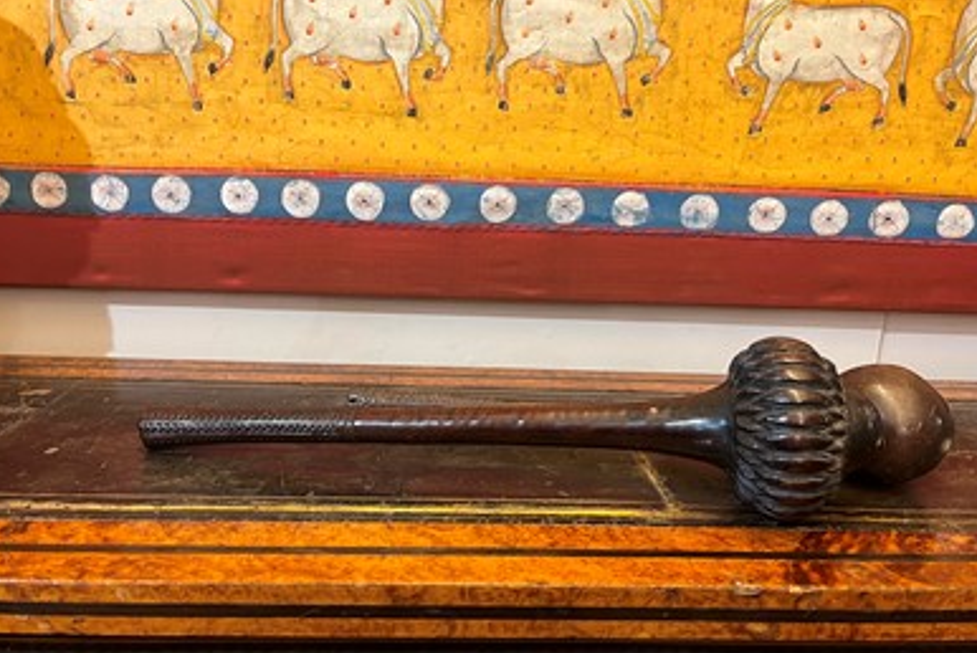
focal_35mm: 28
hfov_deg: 65.4
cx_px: 476
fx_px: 760
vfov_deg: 46.5
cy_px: 334
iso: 200
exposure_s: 1/50
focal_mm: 5.1
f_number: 1.6
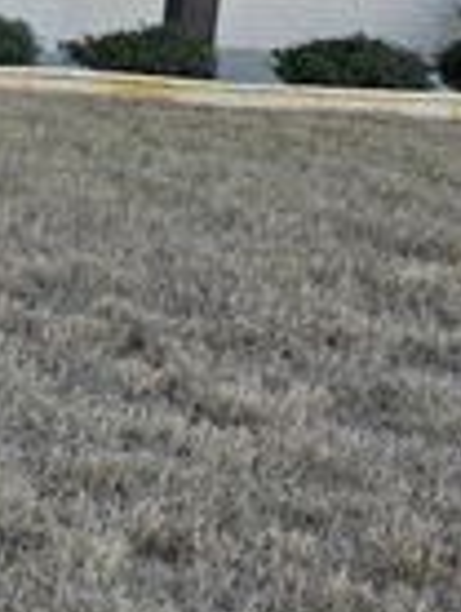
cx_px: -643
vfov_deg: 17.7
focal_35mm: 111
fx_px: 1965
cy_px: 237
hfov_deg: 11.2
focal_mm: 5.4
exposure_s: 1/792
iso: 25
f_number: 1.8
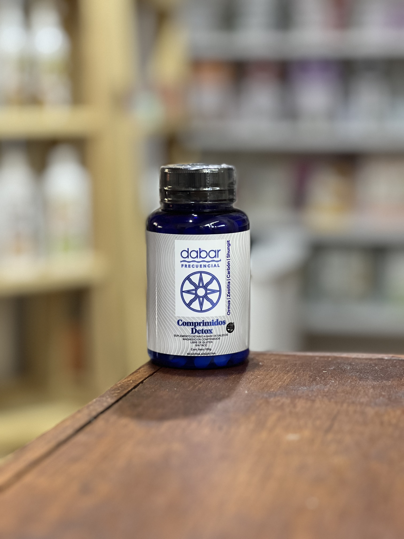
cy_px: 270
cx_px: 202
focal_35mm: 77
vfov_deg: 25.3
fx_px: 1198
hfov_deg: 19.1
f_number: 2.8
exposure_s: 1/20
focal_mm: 9
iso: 400
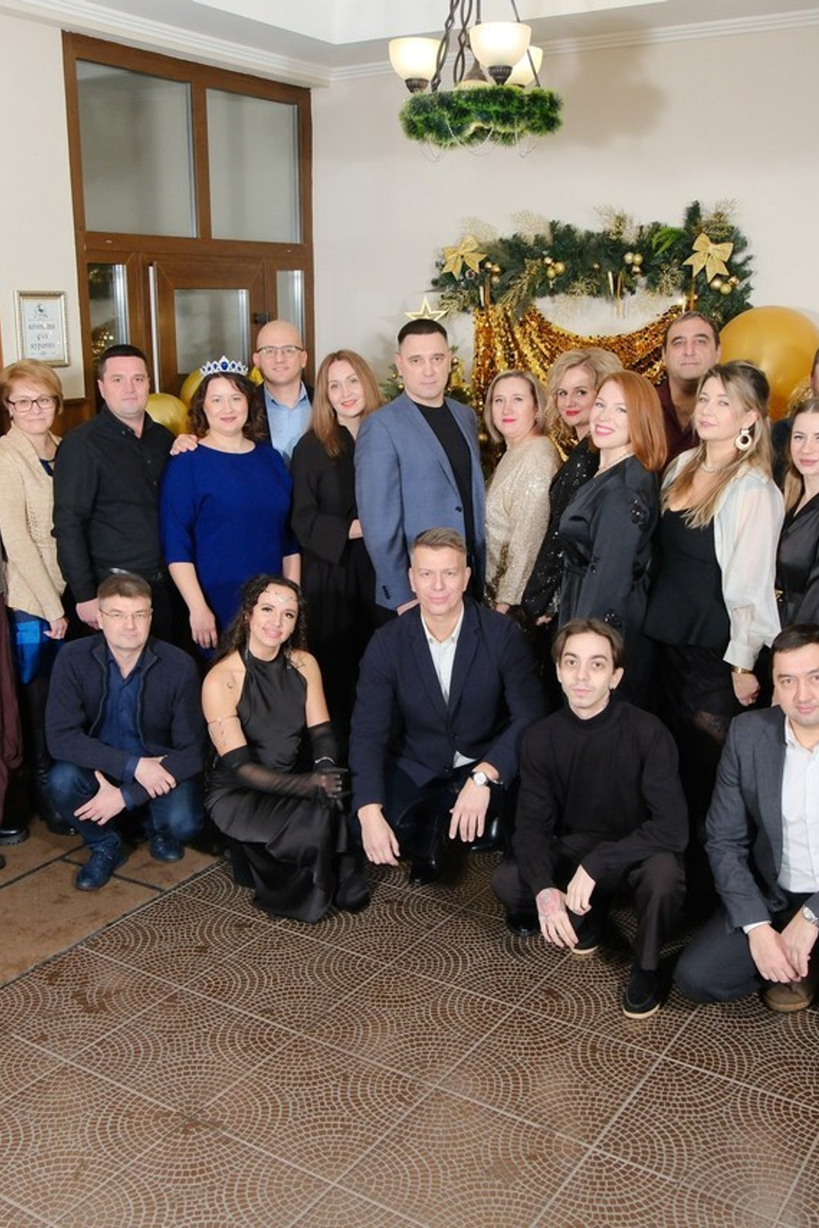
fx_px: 819
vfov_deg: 73.7
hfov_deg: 53.1
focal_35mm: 24
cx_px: 410
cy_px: 614
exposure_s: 1/200
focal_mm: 16
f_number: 4
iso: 1250
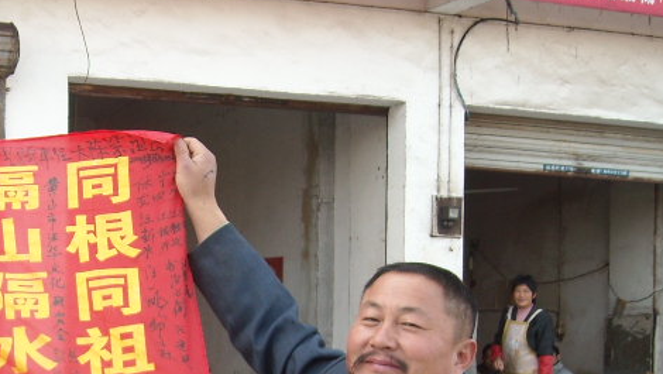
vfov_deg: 14.2
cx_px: 89
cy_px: 443
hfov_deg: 25.0
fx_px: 1460
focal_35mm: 83
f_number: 2.8
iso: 64
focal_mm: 5.7
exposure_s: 1/141
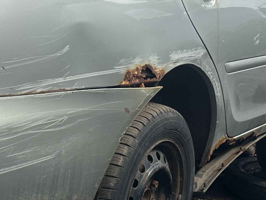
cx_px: -32
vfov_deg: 18.3
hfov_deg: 22.9
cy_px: 52
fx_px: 615
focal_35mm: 80
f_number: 1.78
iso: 80
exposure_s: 1/4545
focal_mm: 6.86
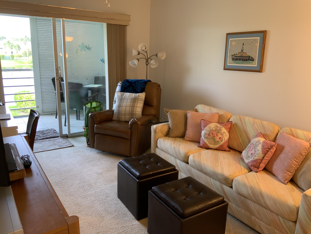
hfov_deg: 61.7
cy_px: 117
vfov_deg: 48.2
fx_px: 261
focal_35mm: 29
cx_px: 156
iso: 64
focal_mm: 3
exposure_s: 1/60
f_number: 1.8
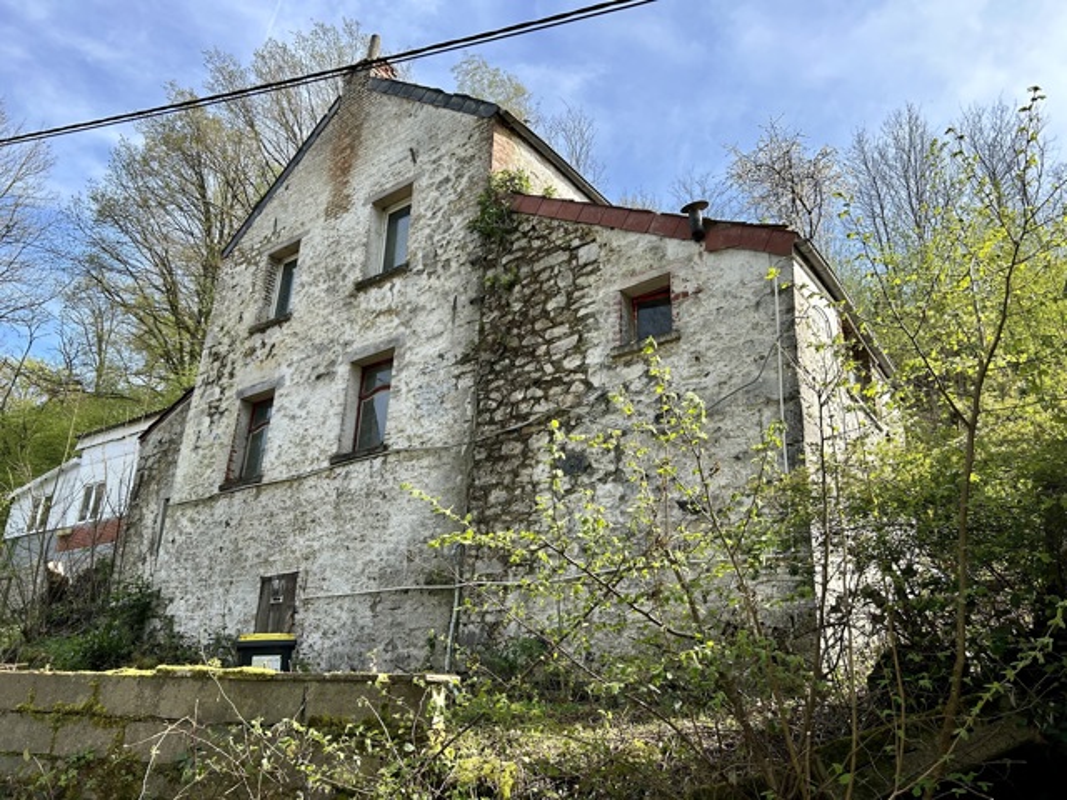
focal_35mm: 26
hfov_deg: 67.3
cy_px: 400
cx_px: 534
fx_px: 801
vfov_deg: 53.1
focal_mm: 5.7
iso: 50
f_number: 1.5
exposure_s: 1/1431
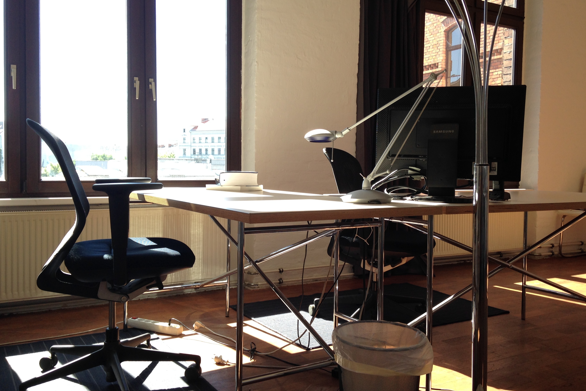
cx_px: 291
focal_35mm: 35
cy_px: 187
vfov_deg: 37.8
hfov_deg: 54.4
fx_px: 570
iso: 50
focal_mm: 4.12
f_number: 2.4
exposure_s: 1/129
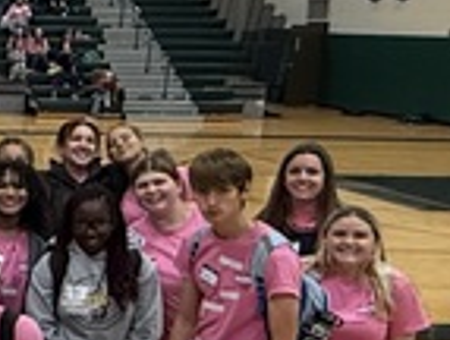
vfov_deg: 14.8
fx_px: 1303
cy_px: 236
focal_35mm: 100
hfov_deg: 16.7
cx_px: -334
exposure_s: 1/120
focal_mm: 2.22
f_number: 2.2
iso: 400
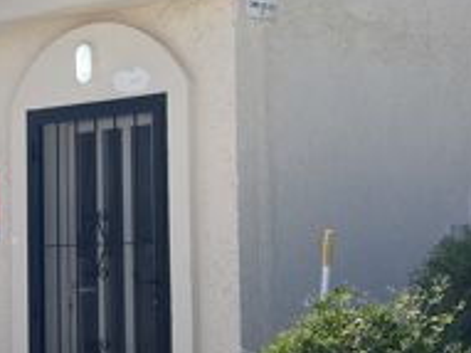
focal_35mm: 96
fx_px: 1305
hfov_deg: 19.9
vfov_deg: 15.4
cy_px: 225
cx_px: 14
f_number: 1.6
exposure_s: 1/4831
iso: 32
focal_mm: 4.2
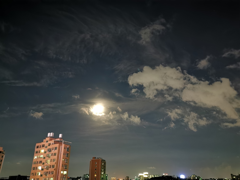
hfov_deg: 65.3
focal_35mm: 27
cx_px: 120
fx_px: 187
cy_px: 90
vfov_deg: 51.4
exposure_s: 1/16.7
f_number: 1.8
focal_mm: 5.58
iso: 6400
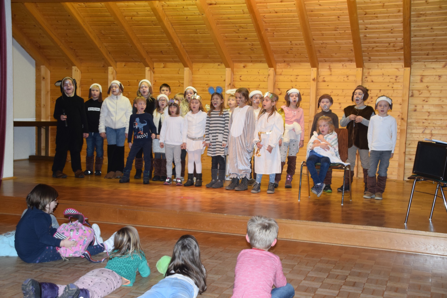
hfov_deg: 41.1
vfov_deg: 28.1
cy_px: 149
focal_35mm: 48
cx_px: 224
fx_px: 596
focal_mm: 32
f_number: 4.2
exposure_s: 1/60
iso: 1100
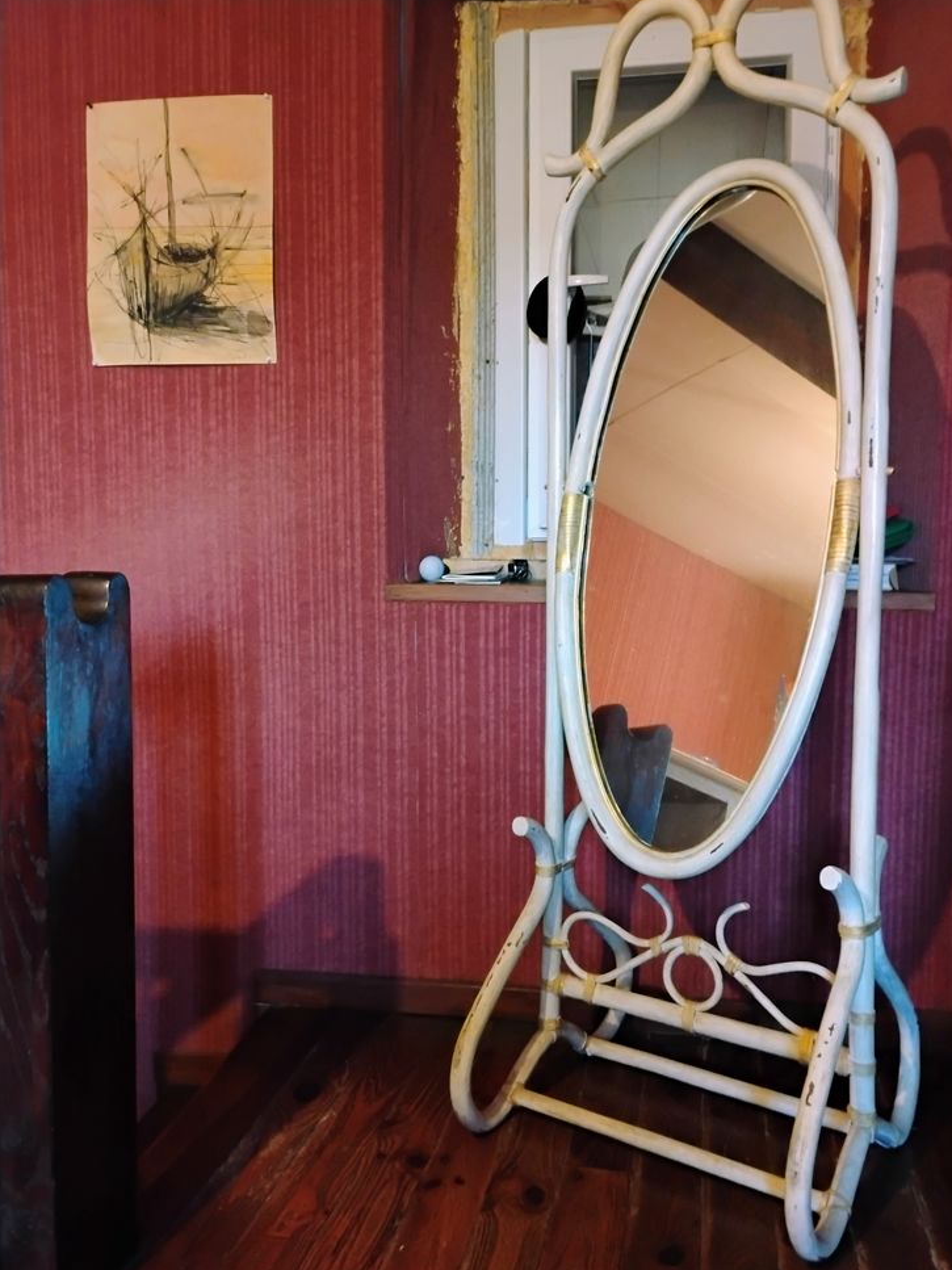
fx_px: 1064
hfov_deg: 48.2
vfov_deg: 61.7
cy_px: 647
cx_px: 493
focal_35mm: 29
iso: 5697
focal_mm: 4.26
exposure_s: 1/20
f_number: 1.8
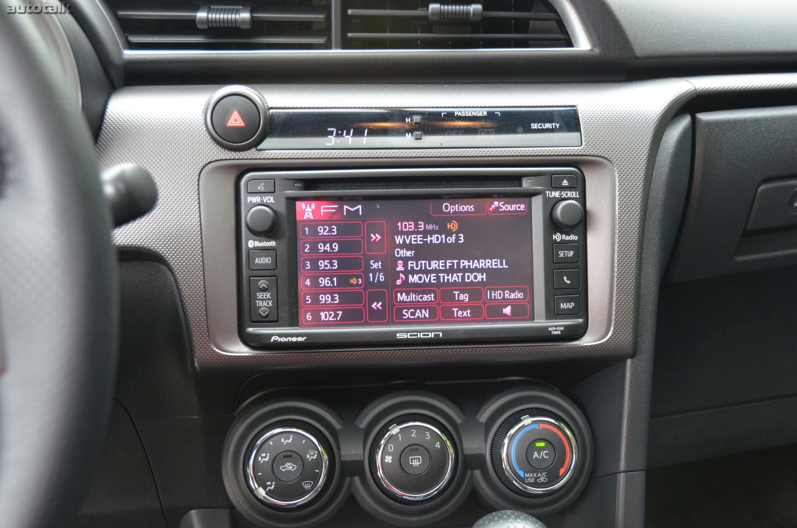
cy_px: 264
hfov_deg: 46.5
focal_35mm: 42
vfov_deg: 31.8
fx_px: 928
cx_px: 398
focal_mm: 28
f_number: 4
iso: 1600
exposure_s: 1/125
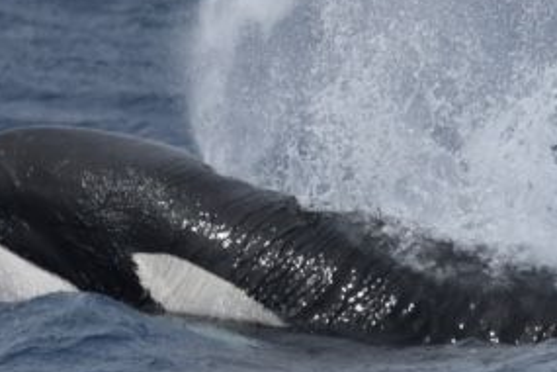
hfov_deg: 1.5
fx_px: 21706
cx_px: 608
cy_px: 181
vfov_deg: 1.0
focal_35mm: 1403
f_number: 6.3
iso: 720
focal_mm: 500
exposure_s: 1/8000
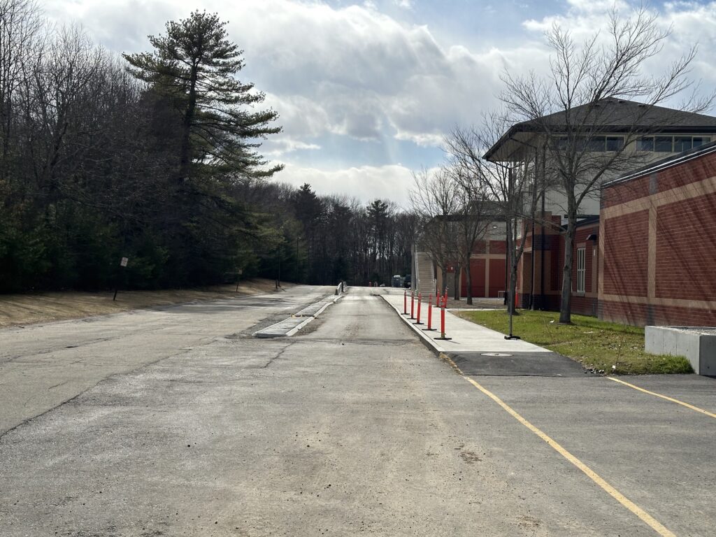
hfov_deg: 39.7
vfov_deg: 30.3
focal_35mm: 48
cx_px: 358
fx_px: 993
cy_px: 268
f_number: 1.78
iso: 64
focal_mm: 6.86
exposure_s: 1/8197
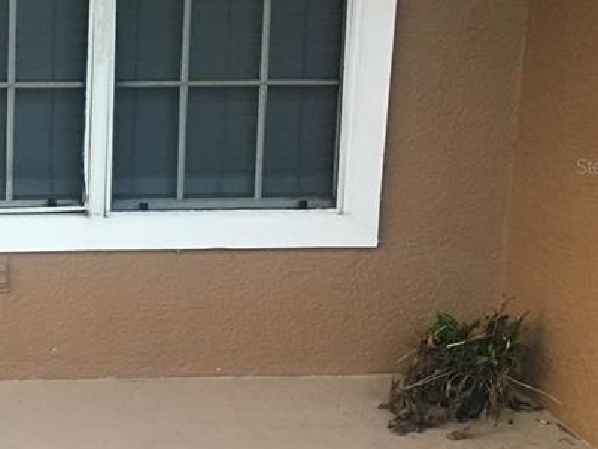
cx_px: -97
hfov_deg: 24.2
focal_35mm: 74
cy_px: 166
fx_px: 1279
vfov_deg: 19.9
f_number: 2.2
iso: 100
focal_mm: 4.15
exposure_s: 1/30
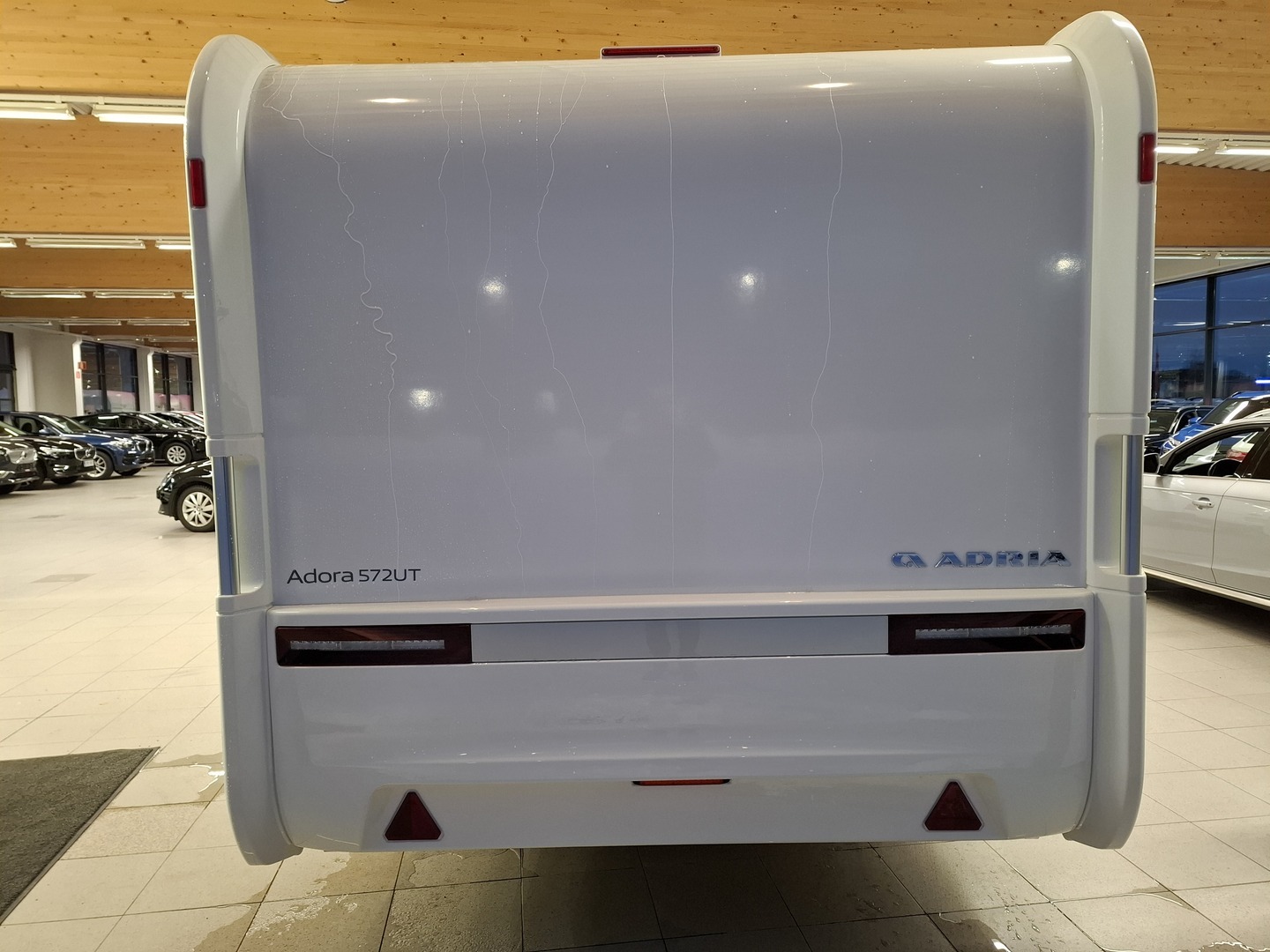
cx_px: 635
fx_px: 844
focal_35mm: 23
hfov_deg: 73.9
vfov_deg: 58.9
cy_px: 476
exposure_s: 1/60
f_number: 1.8
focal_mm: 5.54
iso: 320
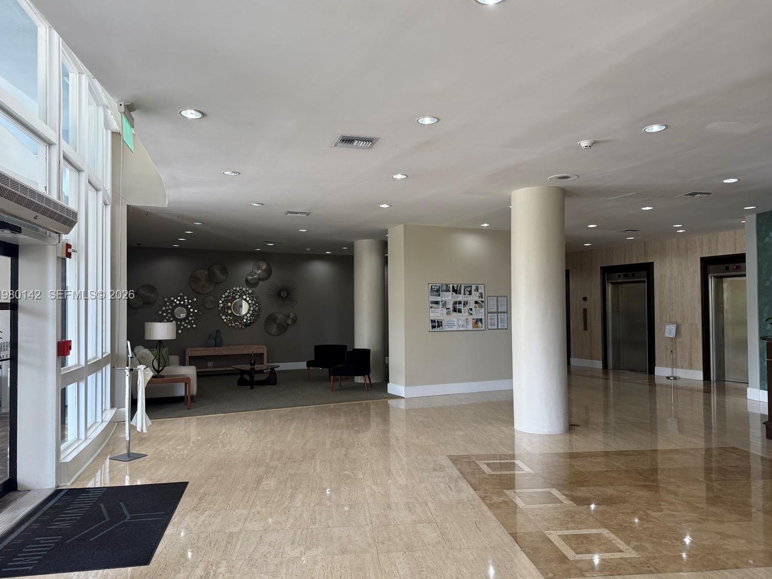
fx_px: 558
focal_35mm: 25
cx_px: 380
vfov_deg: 54.9
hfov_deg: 69.4
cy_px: 296
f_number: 1.78
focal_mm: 6.76
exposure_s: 1/120
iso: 125
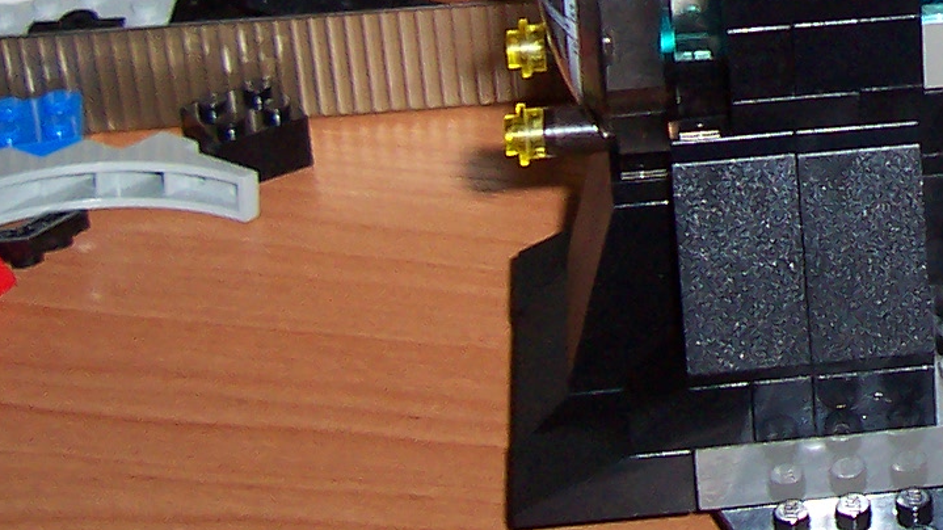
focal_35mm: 114
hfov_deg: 17.7
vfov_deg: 10.2
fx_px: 2850
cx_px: 1183
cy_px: -300
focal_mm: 5.6
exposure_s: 1/60
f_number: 2.8
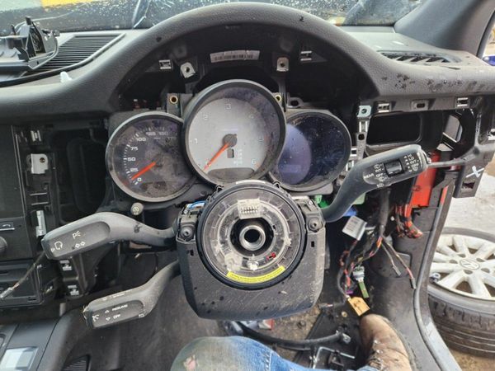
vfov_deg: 58.9
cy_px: 186
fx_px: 329
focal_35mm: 23
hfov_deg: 73.9
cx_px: 248
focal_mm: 5.4
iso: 200
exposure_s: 1/100
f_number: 1.8
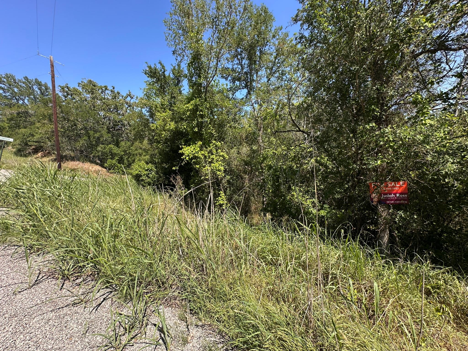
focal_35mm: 14
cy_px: 176
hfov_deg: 102.1
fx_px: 189
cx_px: 234
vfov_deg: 85.7
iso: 40
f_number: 2.2
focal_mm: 2.22
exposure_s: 1/651
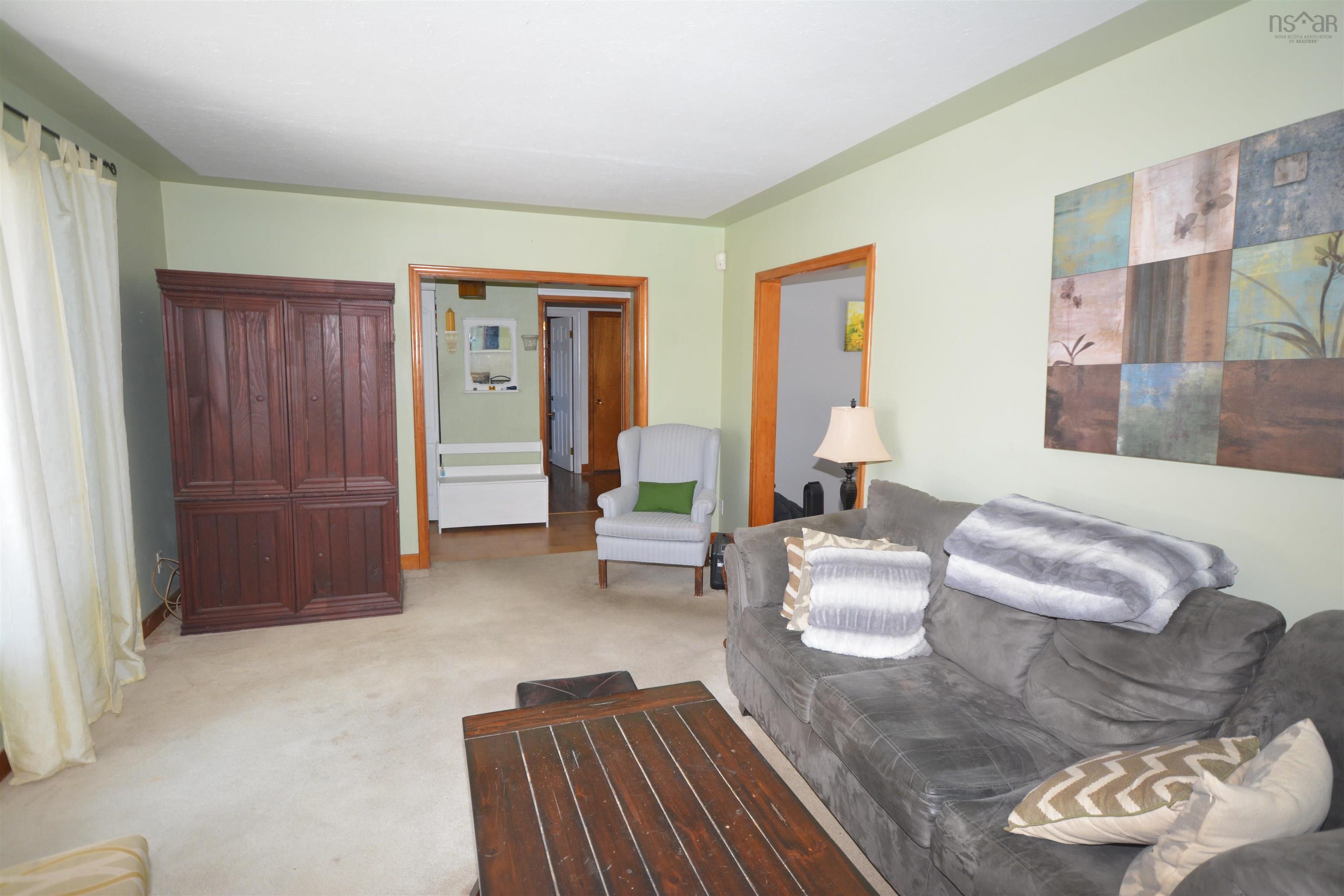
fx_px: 728
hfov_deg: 85.4
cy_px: 448
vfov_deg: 63.2
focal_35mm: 20
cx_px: 672
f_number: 4.5
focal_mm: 13
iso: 560
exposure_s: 1/60
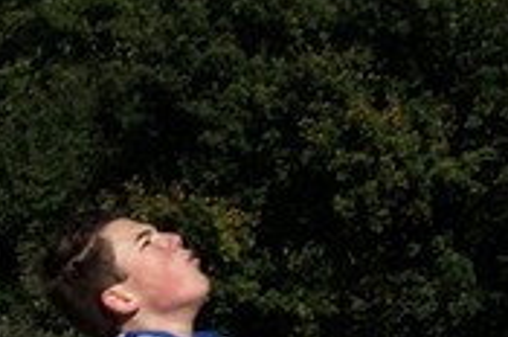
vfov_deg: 4.4
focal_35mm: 308
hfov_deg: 6.7
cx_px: -61
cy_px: 677
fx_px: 4337
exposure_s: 1/500
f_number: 10
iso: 100
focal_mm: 35
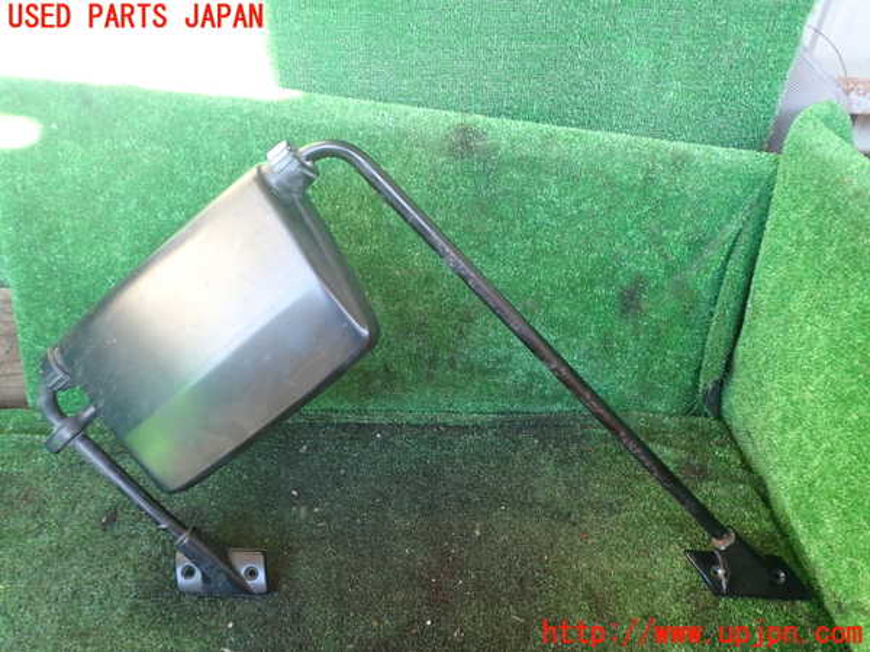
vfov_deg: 46.8
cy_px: 326
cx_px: 435
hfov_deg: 60.0
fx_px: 754
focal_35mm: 30
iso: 200
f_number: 2.3
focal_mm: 5.4
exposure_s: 1/40
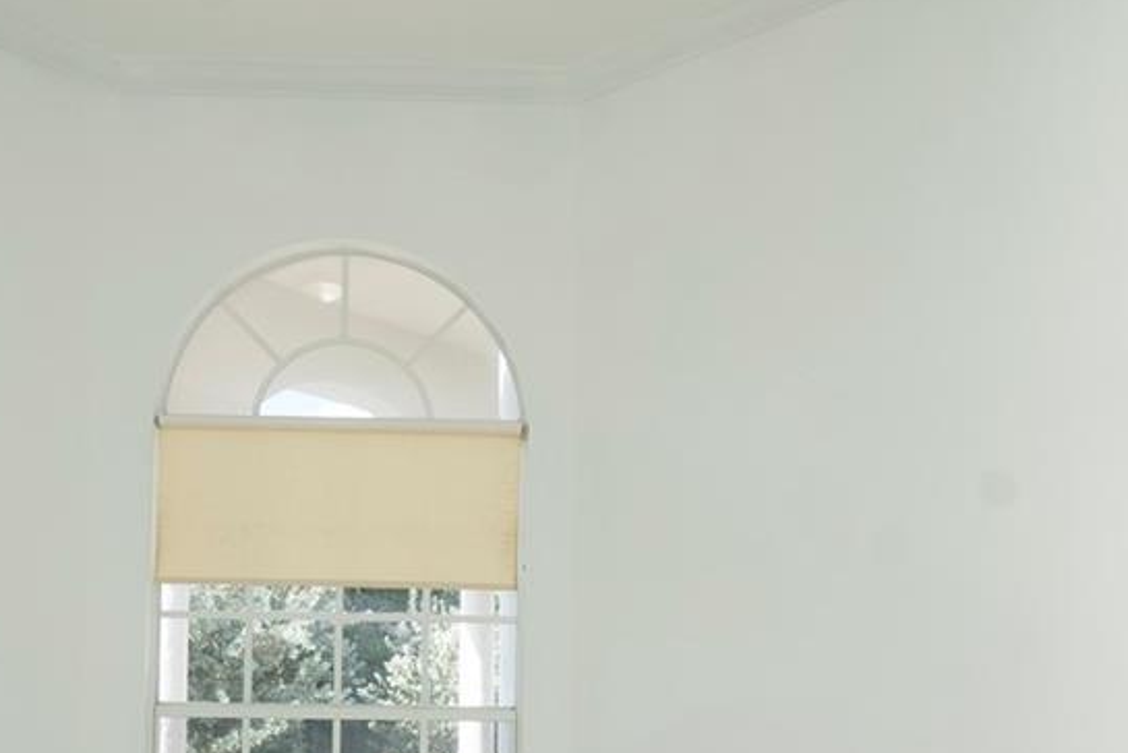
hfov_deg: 41.8
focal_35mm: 47
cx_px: 501
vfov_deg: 27.0
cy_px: 759
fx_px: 1473
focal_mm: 16
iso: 250
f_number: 8
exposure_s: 1/125
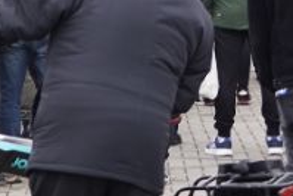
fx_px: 2183
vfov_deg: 5.1
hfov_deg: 7.6
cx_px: -43
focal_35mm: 268
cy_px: 21
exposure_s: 1/100
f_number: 4
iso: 125
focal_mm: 41
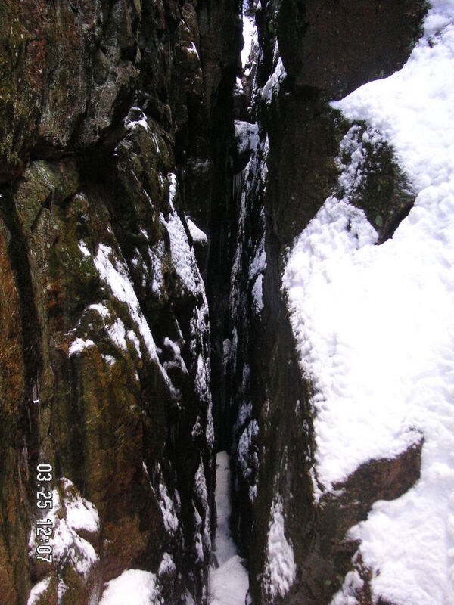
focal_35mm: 37
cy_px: 302
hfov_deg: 38.7
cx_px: 227
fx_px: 647
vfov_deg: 50.1
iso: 125
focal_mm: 6.1
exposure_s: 1/45
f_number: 2.8
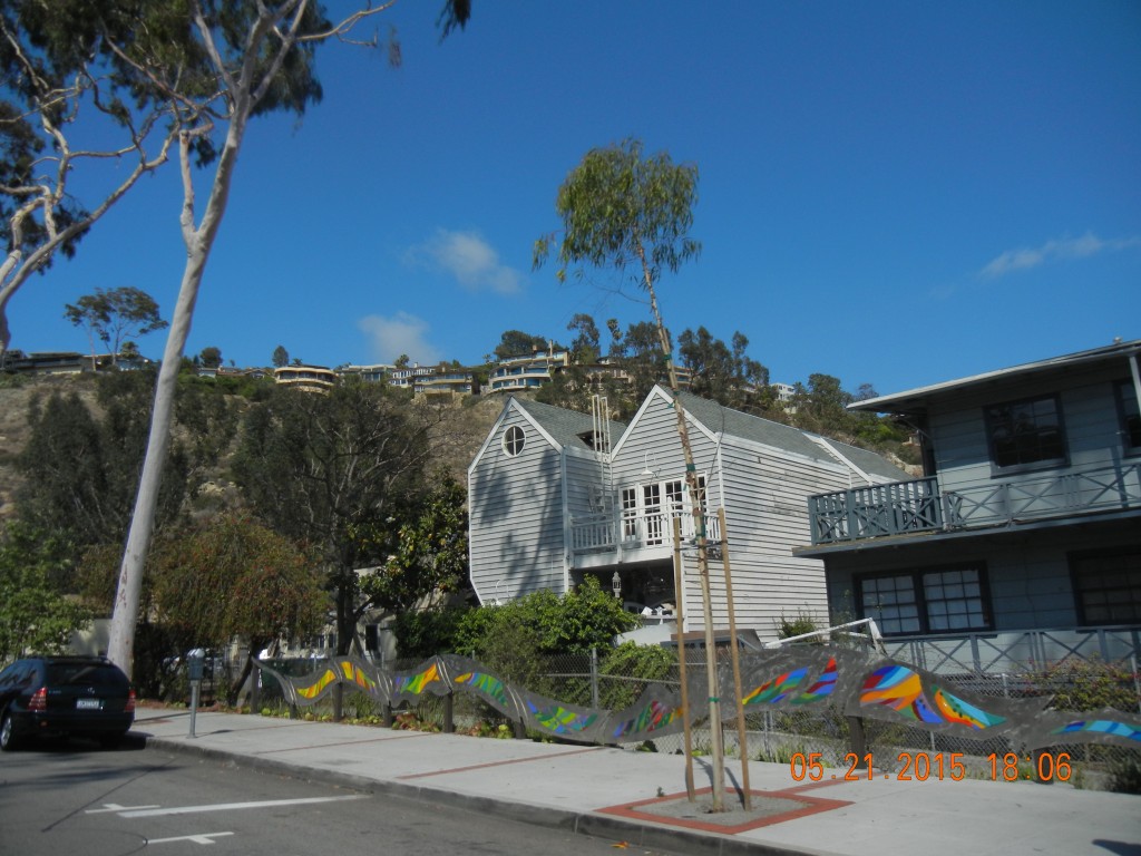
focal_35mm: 30
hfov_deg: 60.0
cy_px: 428
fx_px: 989
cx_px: 570
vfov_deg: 46.8
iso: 160
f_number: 7
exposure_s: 1/794
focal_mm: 5.4
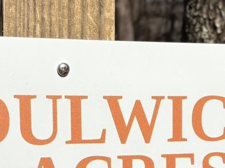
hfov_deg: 17.0
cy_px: 196
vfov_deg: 12.5
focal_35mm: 116
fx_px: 754
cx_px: 111
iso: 50
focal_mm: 5.96
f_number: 1.6
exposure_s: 1/10101
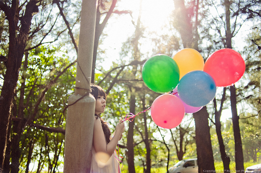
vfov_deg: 37.8
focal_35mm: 35
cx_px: 130
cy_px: 86
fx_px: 254
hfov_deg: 54.5
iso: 100
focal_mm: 35
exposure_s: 1/640
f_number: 2.2
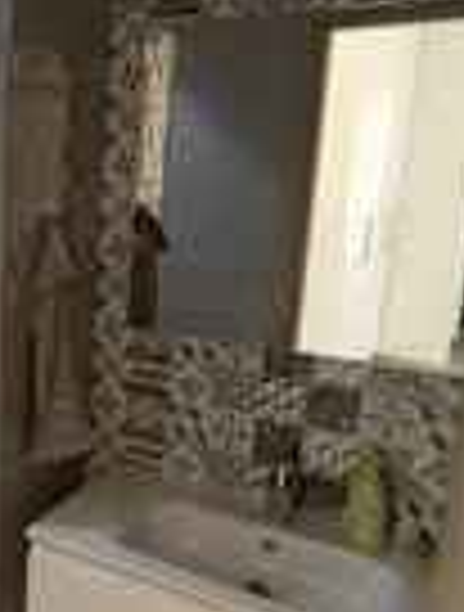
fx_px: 675
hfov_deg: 31.5
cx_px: -99
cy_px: 302
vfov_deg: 48.8
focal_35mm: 38
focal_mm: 1.95
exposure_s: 1/25
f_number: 2.2
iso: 92
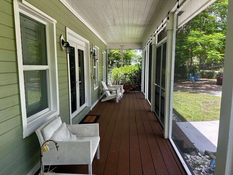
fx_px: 162
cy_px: 88
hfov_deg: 71.6
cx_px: 116
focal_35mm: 24
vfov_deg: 56.8
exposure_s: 1/412
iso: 80
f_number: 1.78
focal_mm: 6.86
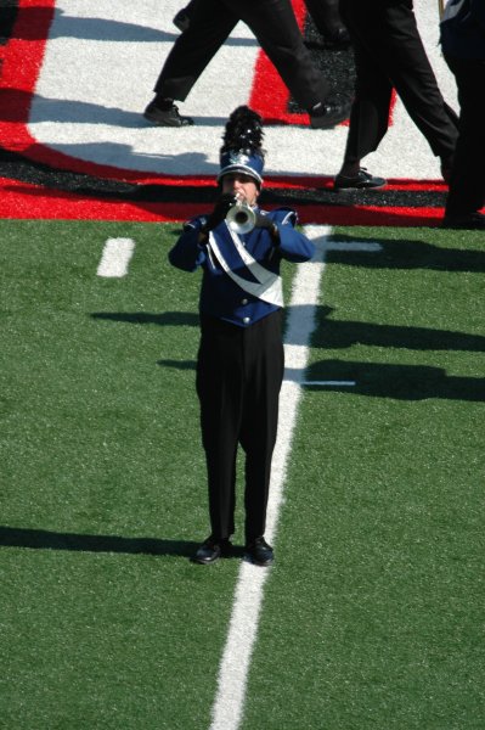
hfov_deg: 2.3
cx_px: 242
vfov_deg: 3.4
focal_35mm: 600
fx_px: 12145
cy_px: 365
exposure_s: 1/800
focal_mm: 400
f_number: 5.6
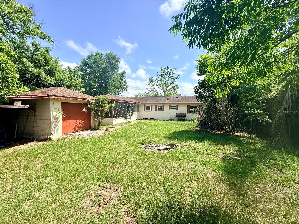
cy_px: 112
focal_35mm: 14
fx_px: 121
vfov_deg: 85.7
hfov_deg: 102.1
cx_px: 150
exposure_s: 1/1901
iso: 50
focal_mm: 2.22
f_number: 2.2
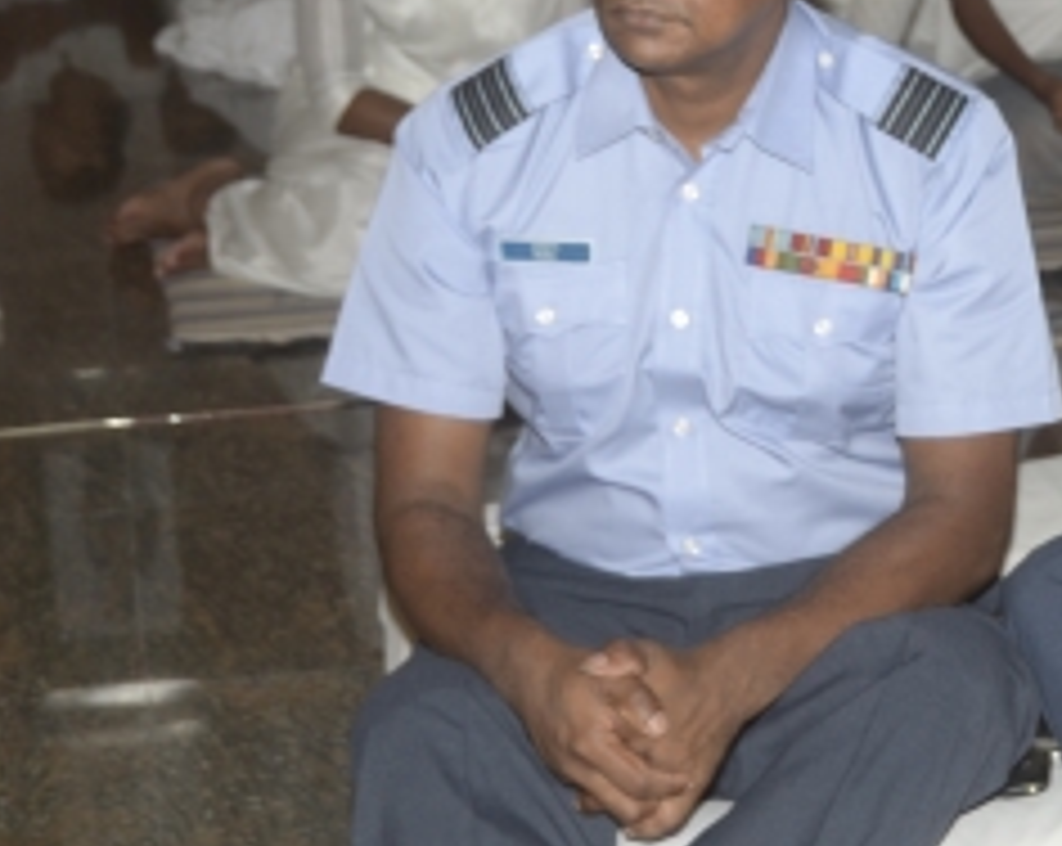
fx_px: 4060
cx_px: 1152
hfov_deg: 14.6
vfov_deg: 11.9
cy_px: 304
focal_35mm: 129
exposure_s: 1/60
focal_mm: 31
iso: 250
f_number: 4
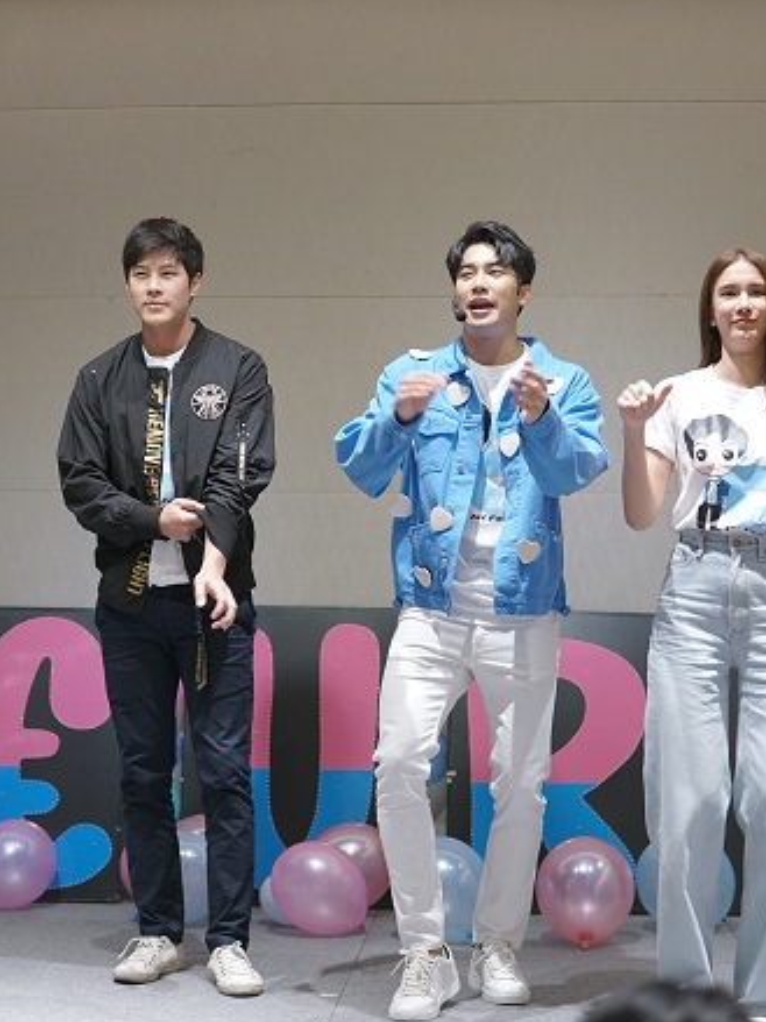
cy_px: 496
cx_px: 324
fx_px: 2037
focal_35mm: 69
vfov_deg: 28.2
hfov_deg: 21.3
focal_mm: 30
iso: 400
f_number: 1.4
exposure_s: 1/100
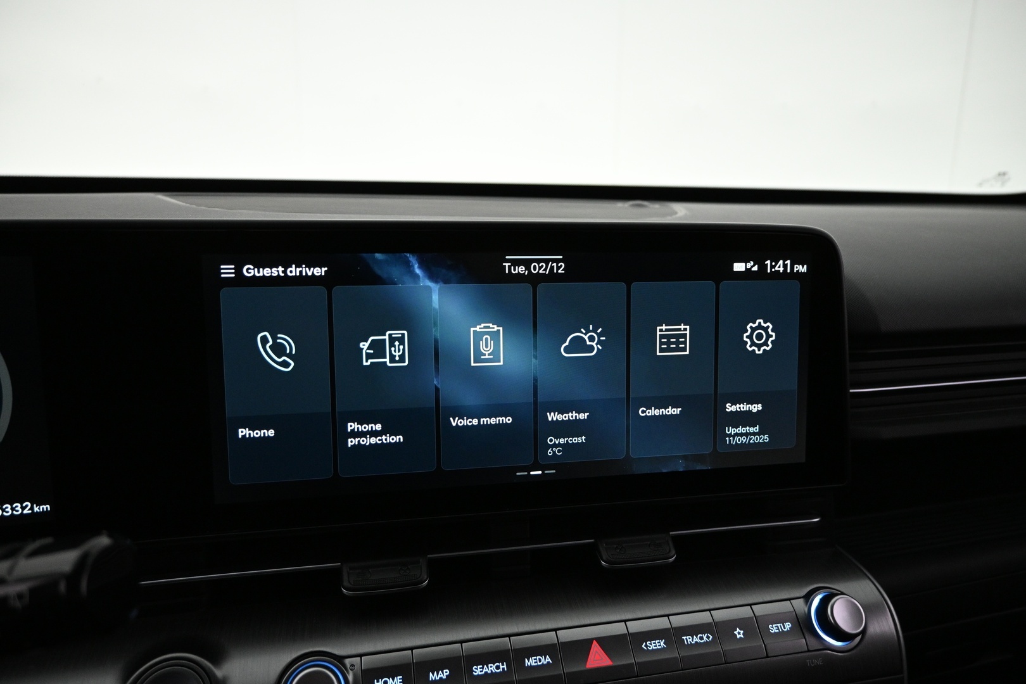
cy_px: 342
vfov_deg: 53.1
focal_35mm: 24
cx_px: 513
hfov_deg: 73.7
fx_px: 684
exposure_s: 1/80
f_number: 3.5
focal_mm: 16
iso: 1600
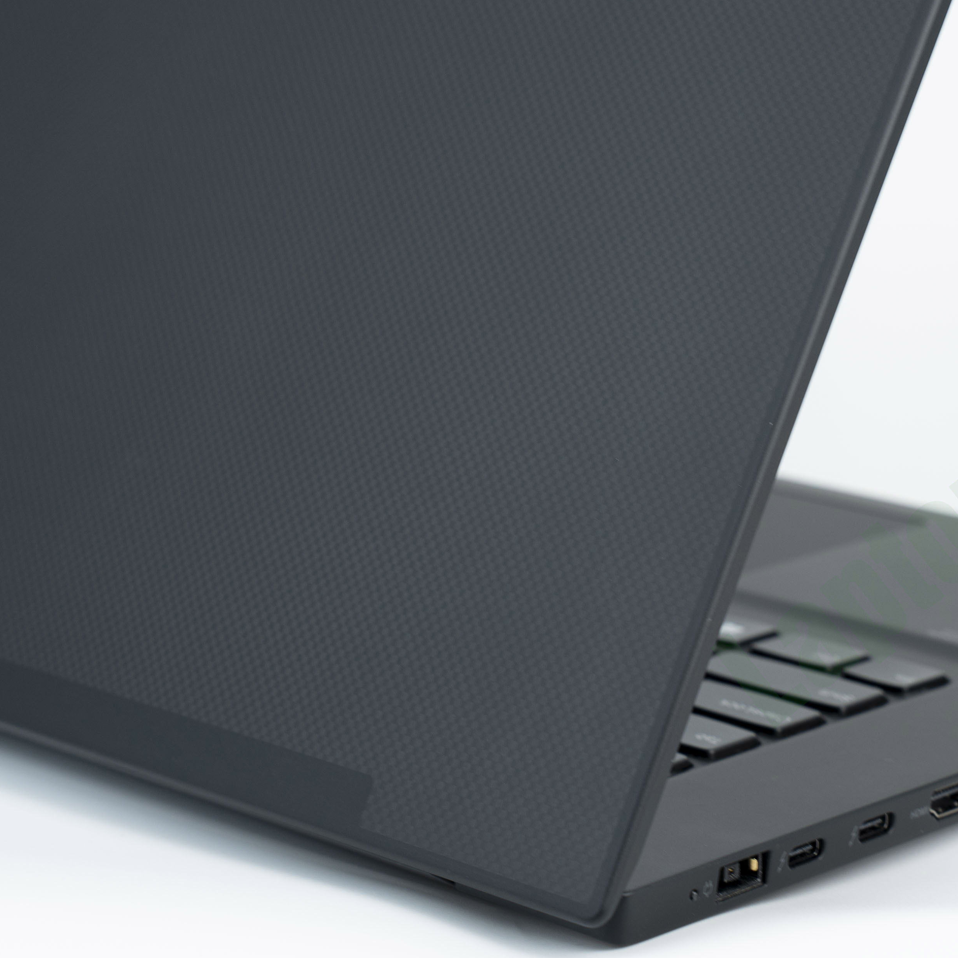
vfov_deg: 16.8
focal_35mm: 103
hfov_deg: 16.9
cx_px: 404
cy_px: 255
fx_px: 3225
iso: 160
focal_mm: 50
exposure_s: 1/25
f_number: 6.3
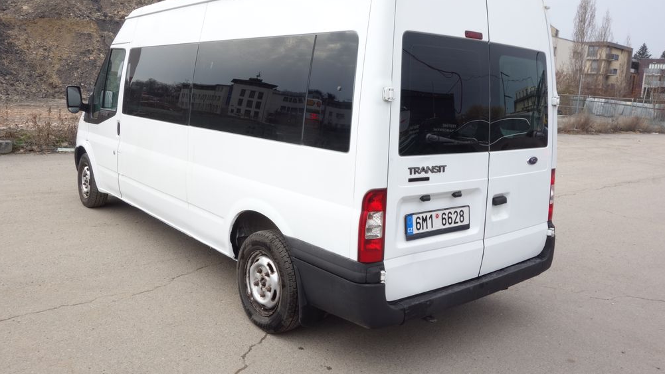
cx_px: 334
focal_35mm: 30
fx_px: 529
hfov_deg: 64.3
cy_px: 148
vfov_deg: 38.8
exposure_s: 1/30
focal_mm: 10.4
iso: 125
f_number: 11
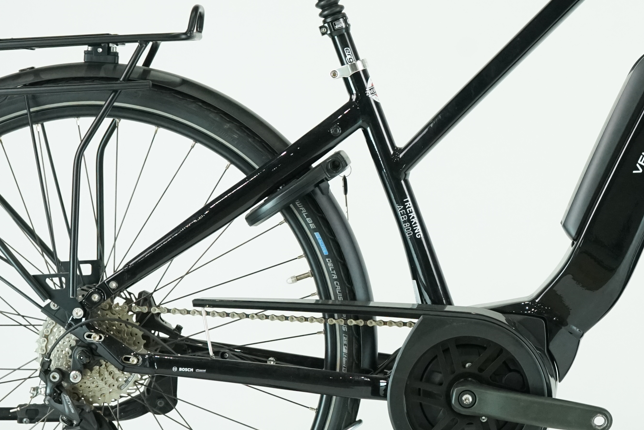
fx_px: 2326
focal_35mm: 130
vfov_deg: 10.5
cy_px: 169
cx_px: 529
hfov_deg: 15.6
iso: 2500
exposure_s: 1/200
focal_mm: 58
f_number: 6.3
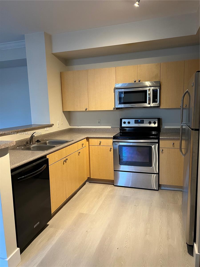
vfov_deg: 67.3
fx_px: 200
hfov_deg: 53.1
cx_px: 100
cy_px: 134
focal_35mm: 26
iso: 250
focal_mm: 5.7
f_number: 1.5
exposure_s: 1/60
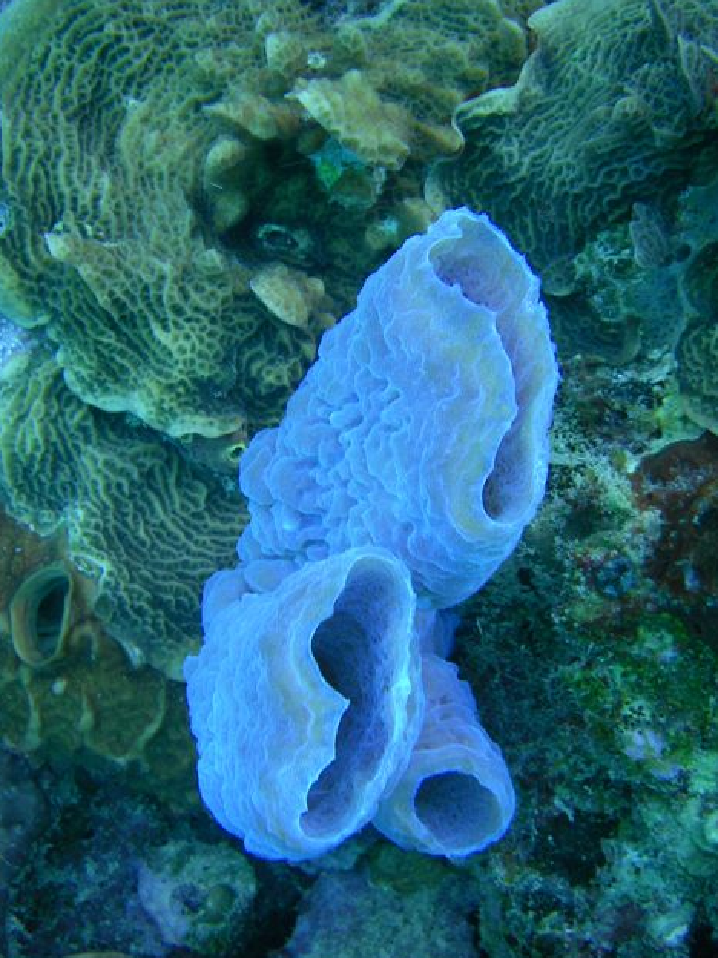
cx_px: 357
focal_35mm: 39
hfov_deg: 36.8
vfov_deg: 47.9
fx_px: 1079
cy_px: 485
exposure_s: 1/50
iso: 250
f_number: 3.3
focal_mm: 6.3
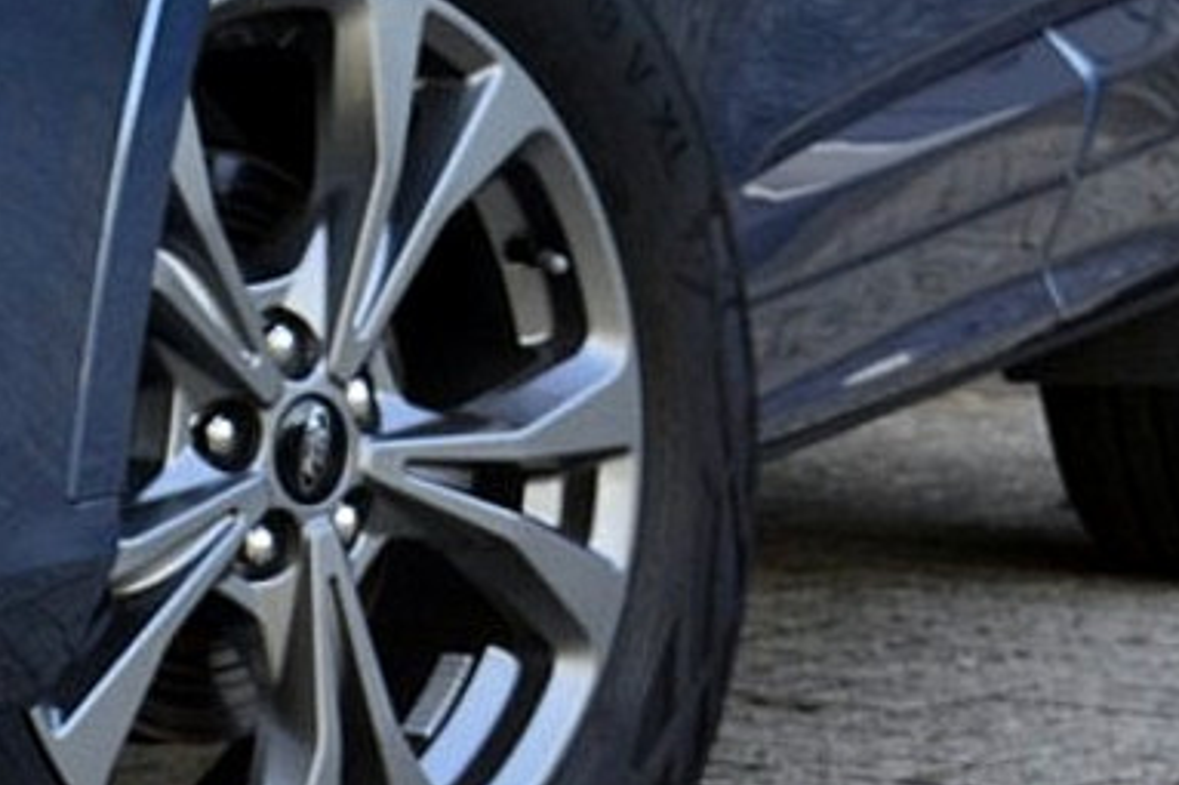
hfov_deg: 7.4
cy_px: -332
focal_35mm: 271
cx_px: -1034
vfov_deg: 5.0
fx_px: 8871
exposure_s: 1/60
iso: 400
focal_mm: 36
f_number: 8
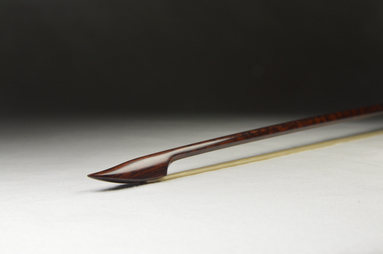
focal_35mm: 75
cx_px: 192
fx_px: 797
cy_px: 127
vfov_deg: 18.1
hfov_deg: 27.0
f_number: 16
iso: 800
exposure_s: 1/30
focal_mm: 50
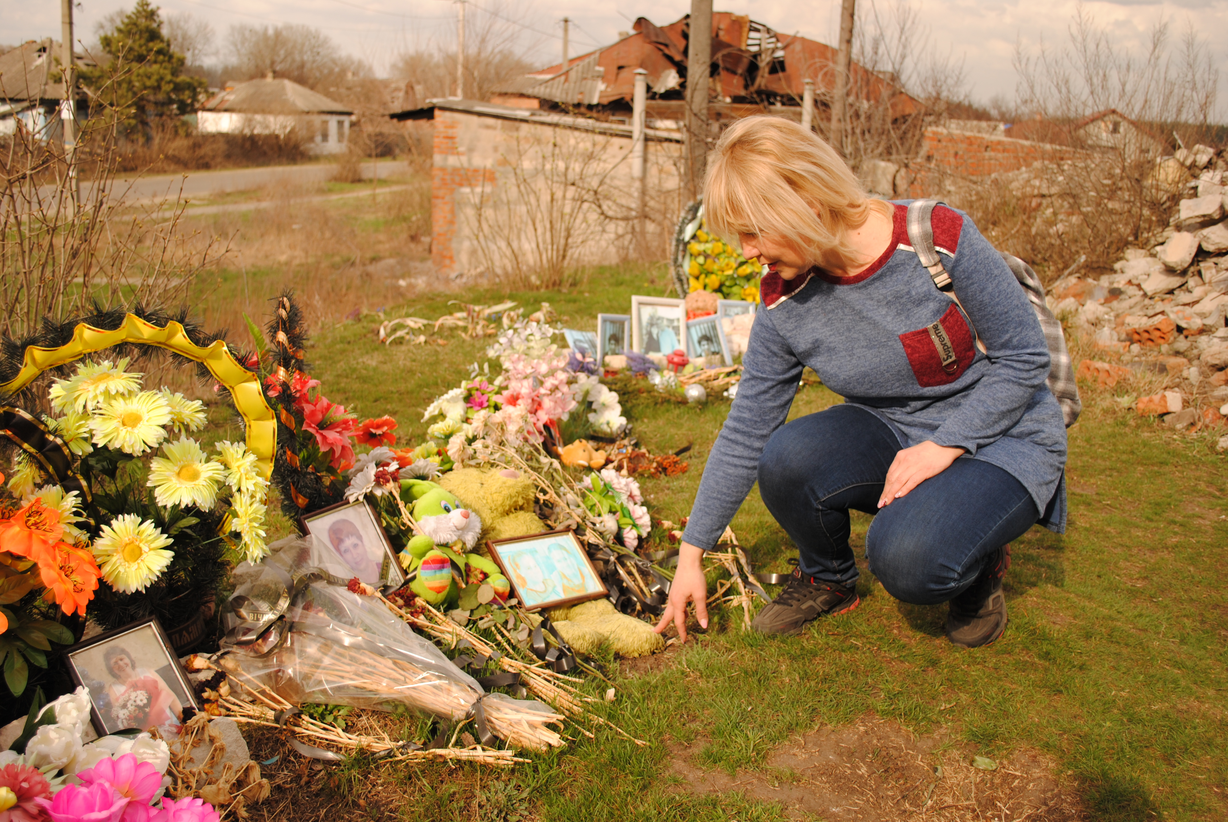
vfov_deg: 37.0
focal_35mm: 36
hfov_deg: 53.1
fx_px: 1229
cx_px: 614
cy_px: 411
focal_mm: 24
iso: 100
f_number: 4
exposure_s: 1/500
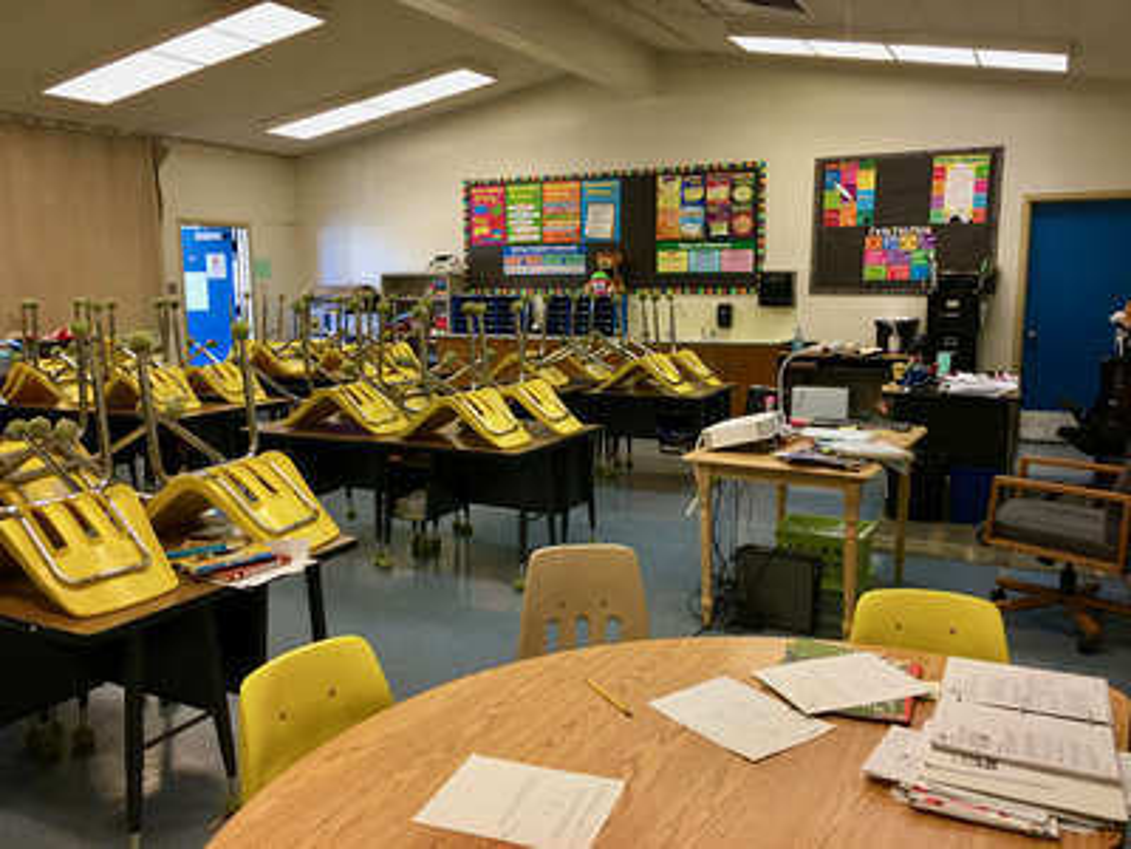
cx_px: 566
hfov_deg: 61.7
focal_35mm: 29
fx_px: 948
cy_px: 424
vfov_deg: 48.2
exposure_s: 1/15
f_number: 2.2
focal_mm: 4.15
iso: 40
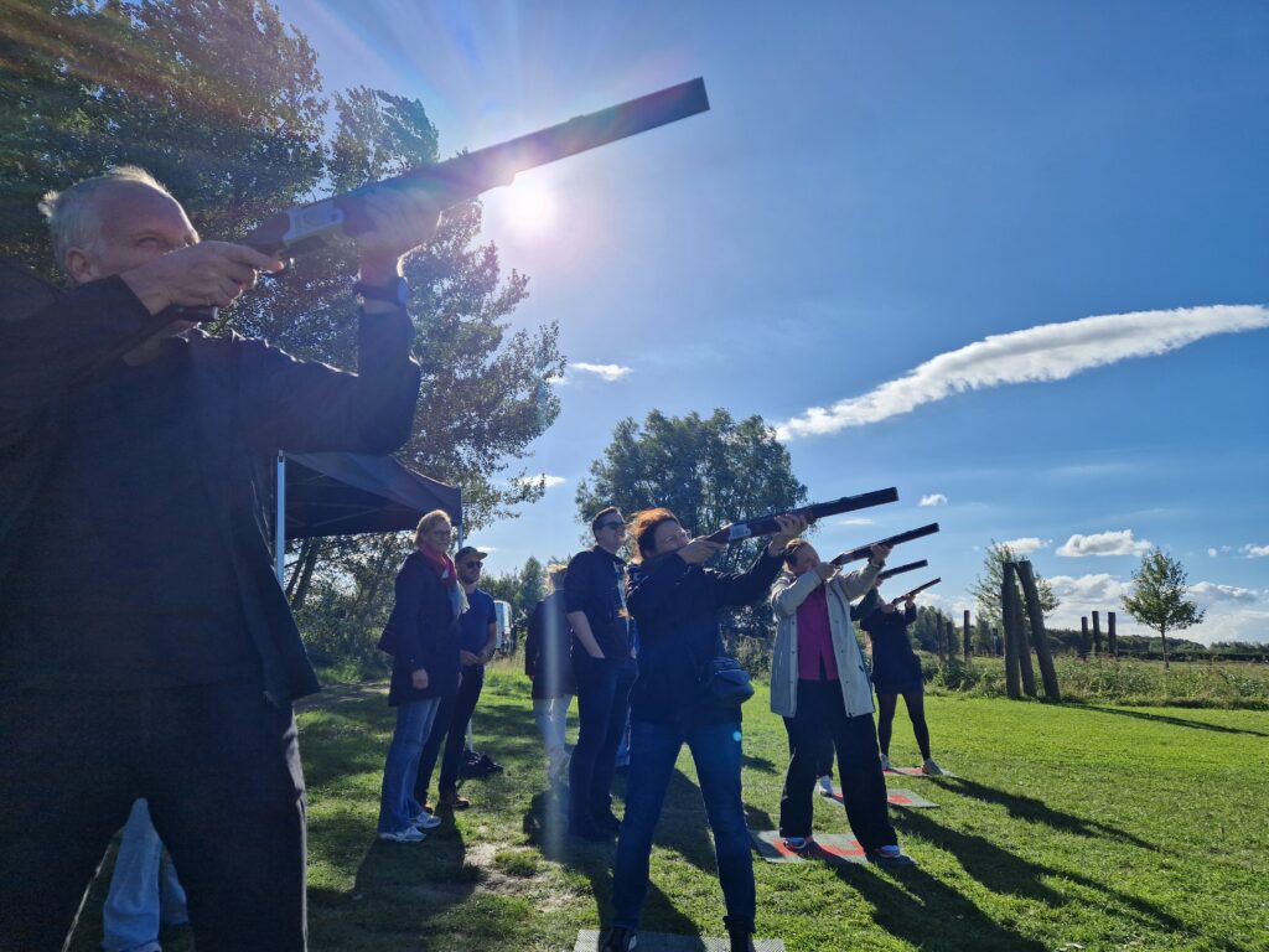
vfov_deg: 58.9
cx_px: 634
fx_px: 843
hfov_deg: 73.9
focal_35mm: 23
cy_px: 476
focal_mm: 5.4
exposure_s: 1/3152
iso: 50
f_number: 1.8
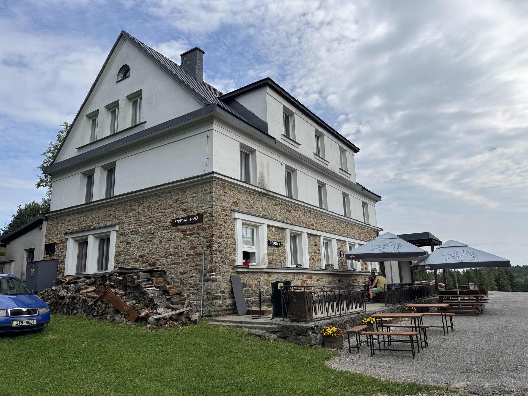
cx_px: 264
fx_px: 366
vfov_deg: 56.8
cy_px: 198
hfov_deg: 71.6
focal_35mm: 24
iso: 80
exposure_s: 1/5348
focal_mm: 6.76
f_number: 1.78
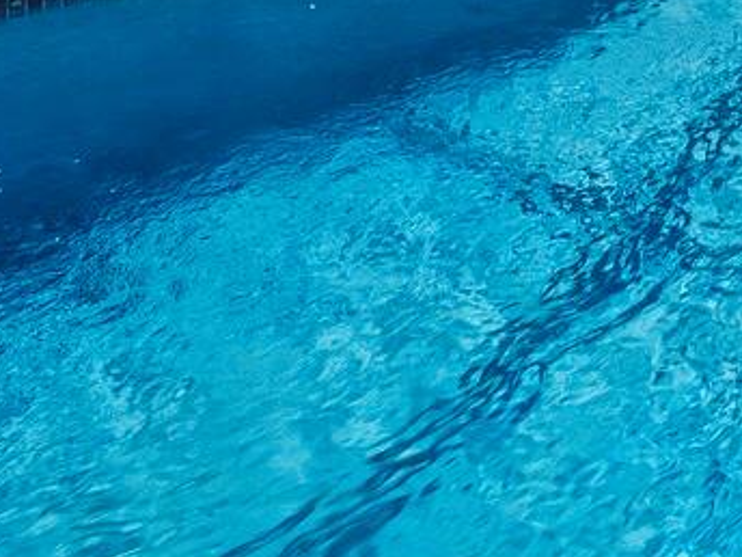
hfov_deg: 25.4
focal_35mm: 65
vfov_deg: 17.0
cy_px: -544
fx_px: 1393
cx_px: 986
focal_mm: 7
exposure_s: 1/250
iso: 500
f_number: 10
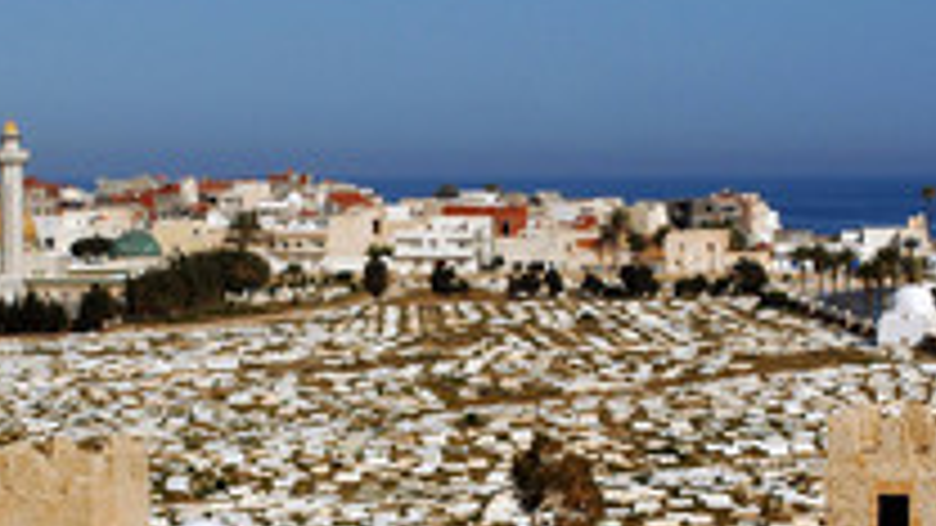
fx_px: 3003
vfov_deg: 10.0
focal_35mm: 121
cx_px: 443
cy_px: 418
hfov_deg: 17.7
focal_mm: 38
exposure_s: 1/500
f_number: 11
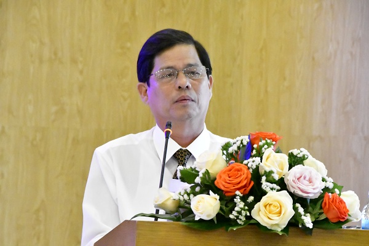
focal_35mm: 255
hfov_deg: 8.1
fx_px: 2614
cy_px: 123
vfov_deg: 5.4
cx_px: 184
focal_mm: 170
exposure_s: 1/250
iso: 51200
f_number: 10
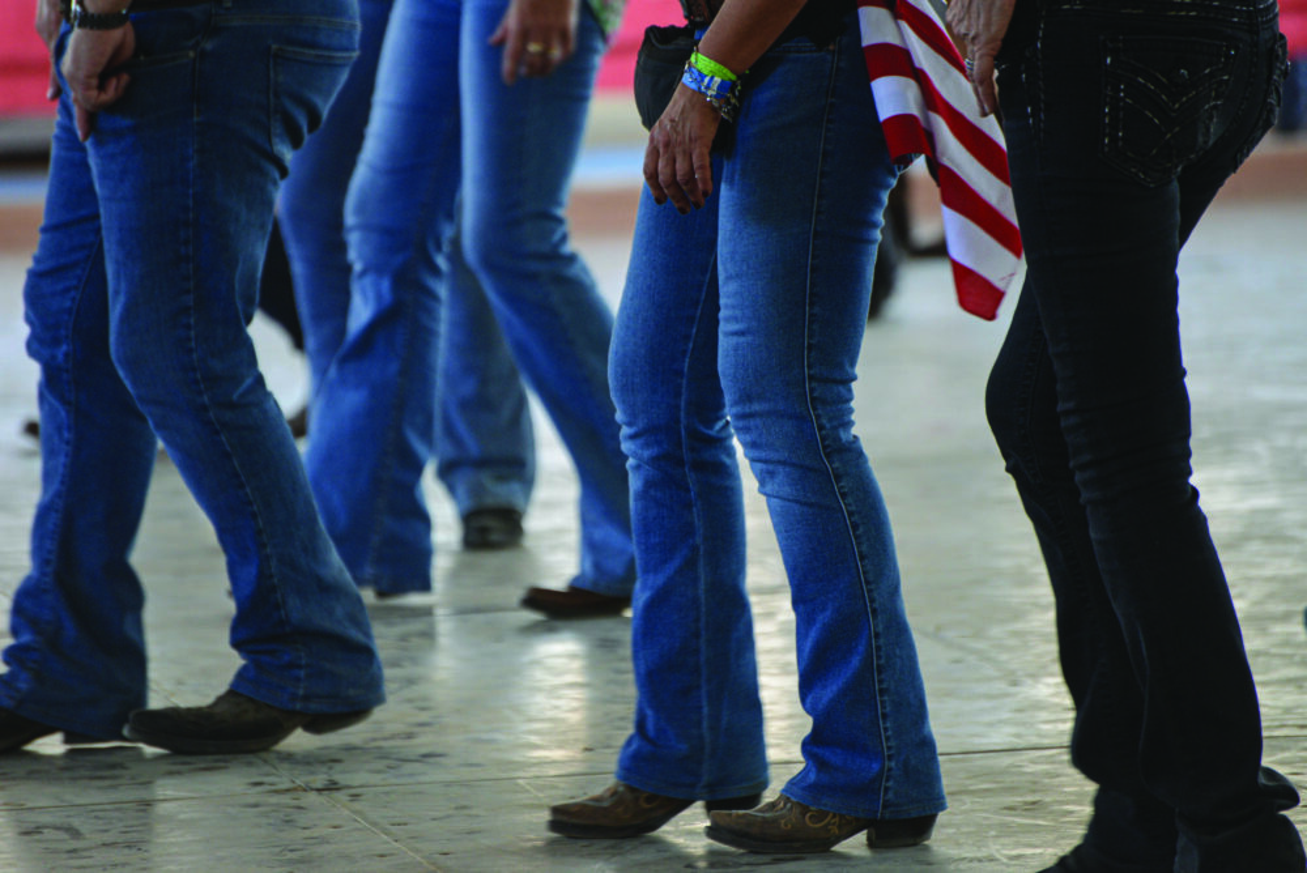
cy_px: 436
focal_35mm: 300
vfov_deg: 4.6
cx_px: 654
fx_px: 10898
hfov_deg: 6.9
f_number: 5.6
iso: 1250
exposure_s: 1/200
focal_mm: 300
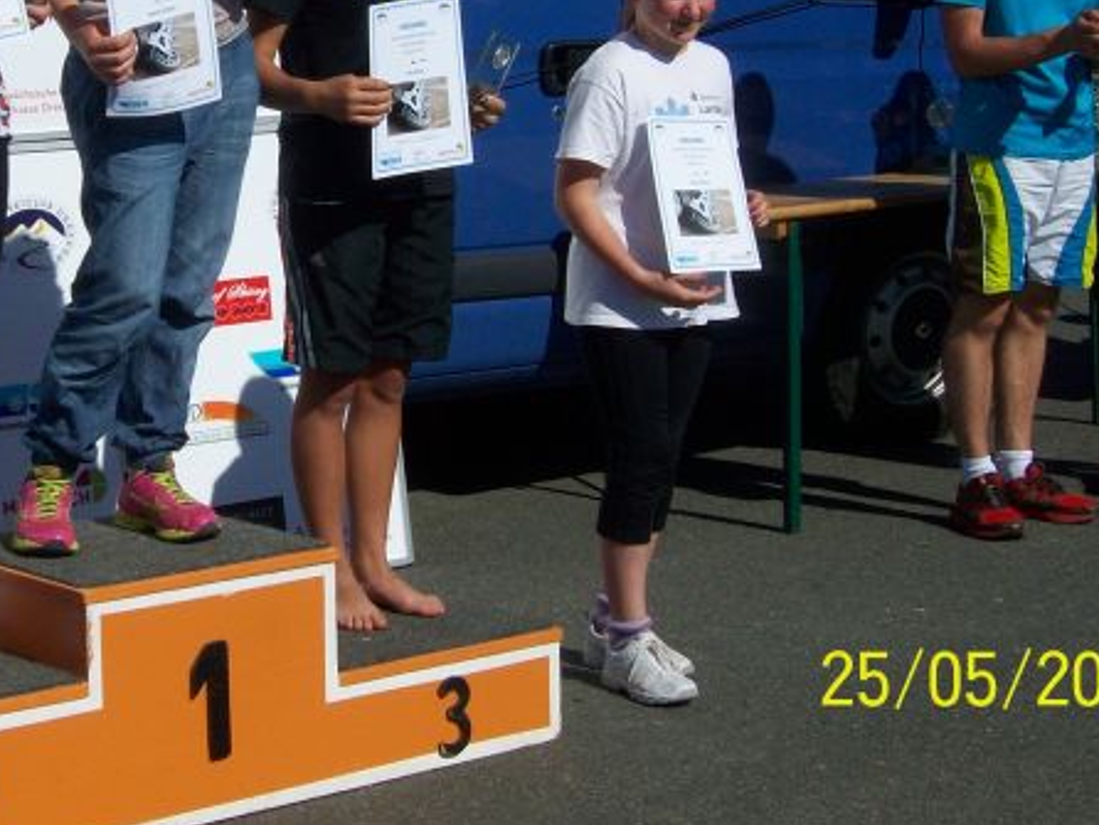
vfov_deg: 15.4
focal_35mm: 95
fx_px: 3018
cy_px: 118
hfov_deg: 20.5
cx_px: 293
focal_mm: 8.8
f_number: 7
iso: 80
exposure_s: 1/644
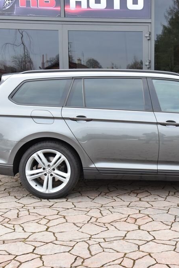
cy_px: 133
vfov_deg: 34.5
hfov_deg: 22.9
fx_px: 432
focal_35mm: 58
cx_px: 158
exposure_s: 1/125
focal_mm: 38
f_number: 5.6
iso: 500
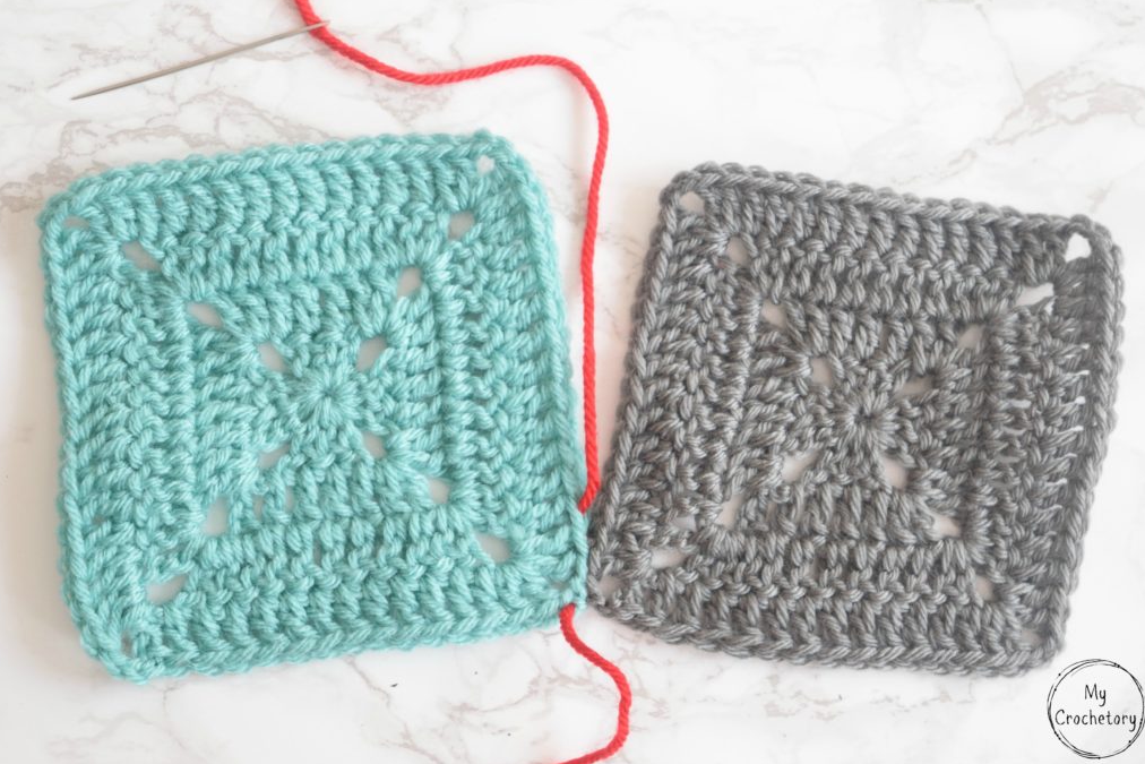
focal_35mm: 84
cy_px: 383
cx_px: 578
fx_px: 2656
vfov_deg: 16.4
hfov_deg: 24.3
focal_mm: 55
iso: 400
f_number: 5.6
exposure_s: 1/30
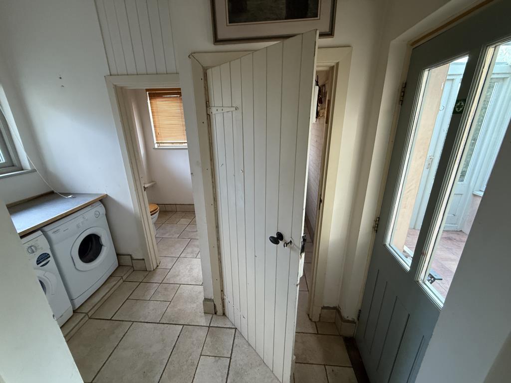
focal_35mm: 14
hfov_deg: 102.1
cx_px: 256
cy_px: 192
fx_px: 207
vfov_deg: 85.7
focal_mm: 2.22
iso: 400
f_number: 2.2
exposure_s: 1/60
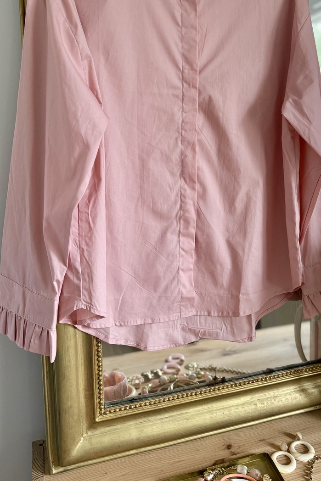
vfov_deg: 54.8
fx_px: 455
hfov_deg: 38.7
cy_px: 168
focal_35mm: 34
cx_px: 197
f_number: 1.78
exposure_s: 1/157
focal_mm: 6.76
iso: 200
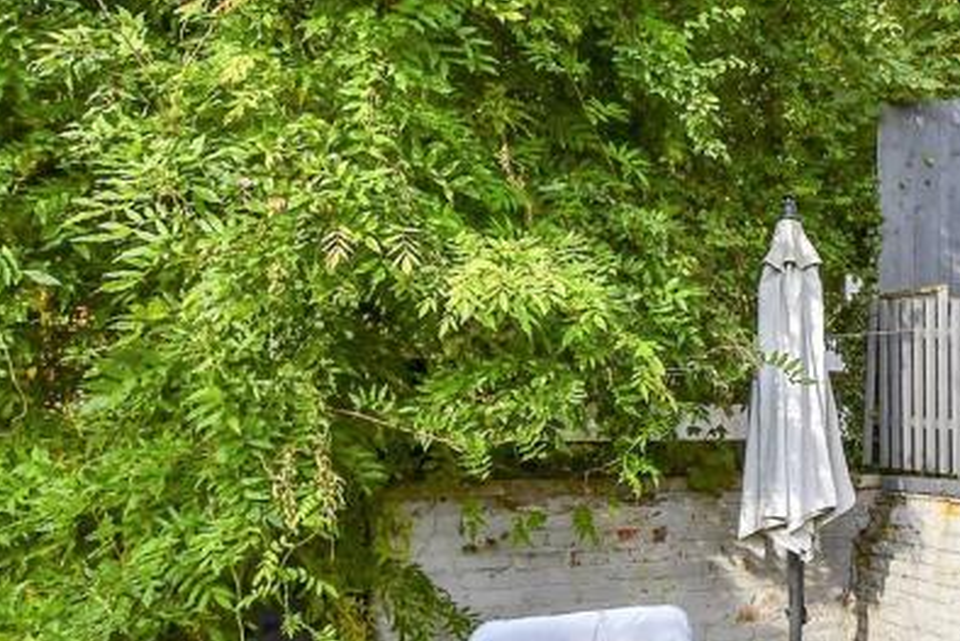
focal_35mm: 39
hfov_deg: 40.6
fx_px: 1040
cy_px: 462
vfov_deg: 33.7
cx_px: 1038
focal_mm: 10
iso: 320
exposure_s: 1/800
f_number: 8
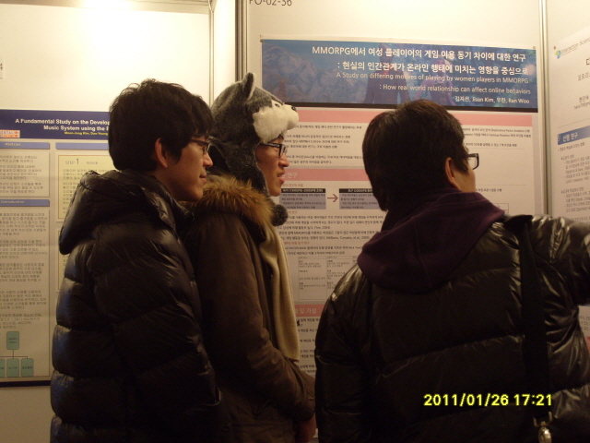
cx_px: 295
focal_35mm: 50
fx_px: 852
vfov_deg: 29.1
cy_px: 222
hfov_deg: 38.2
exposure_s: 1/45
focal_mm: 11.1
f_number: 3.1
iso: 200
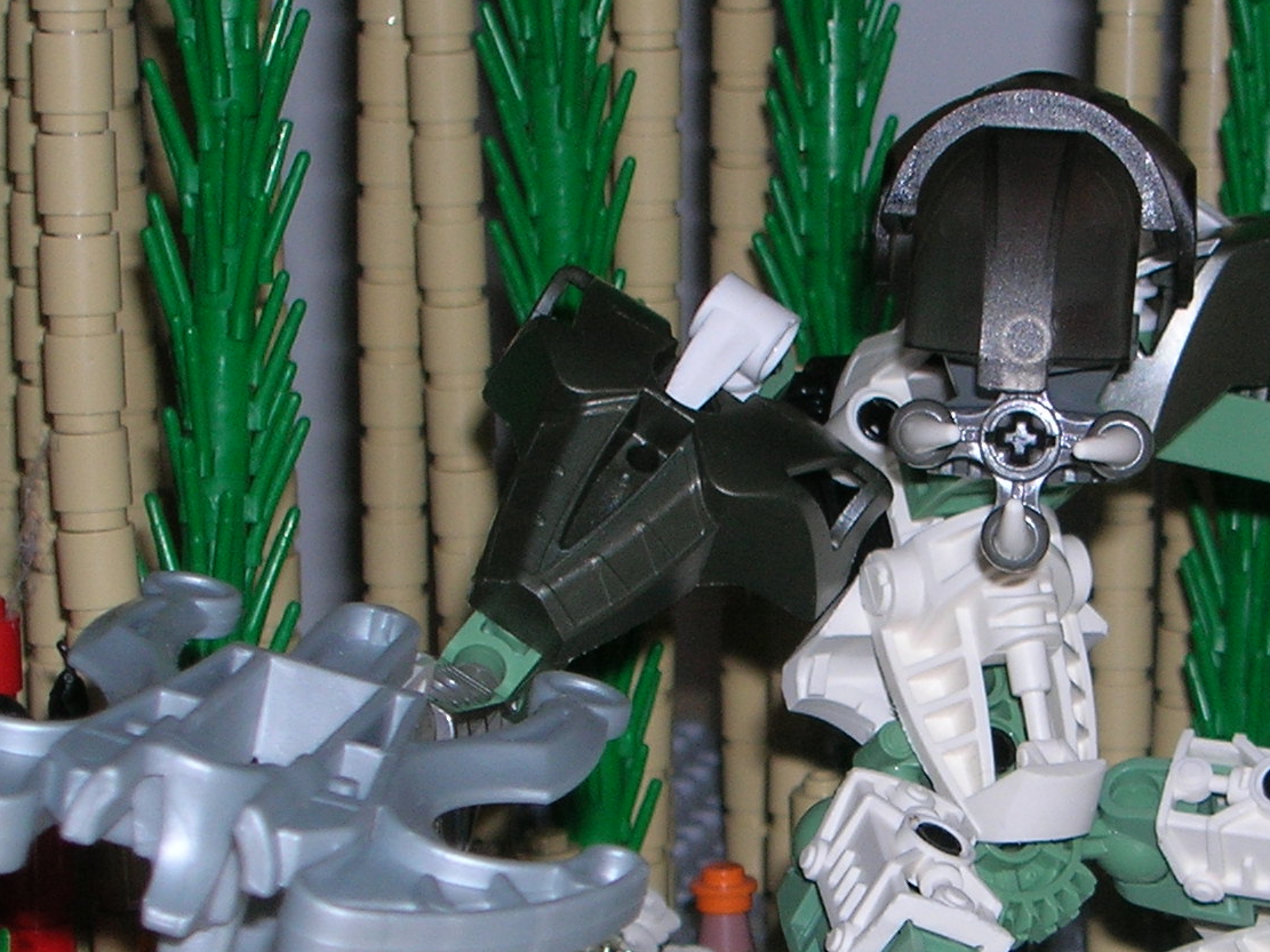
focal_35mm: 126
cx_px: 1022
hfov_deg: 15.5
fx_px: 4622
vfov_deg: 11.7
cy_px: 839
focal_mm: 9
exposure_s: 1/60.1
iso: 50
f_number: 3.4
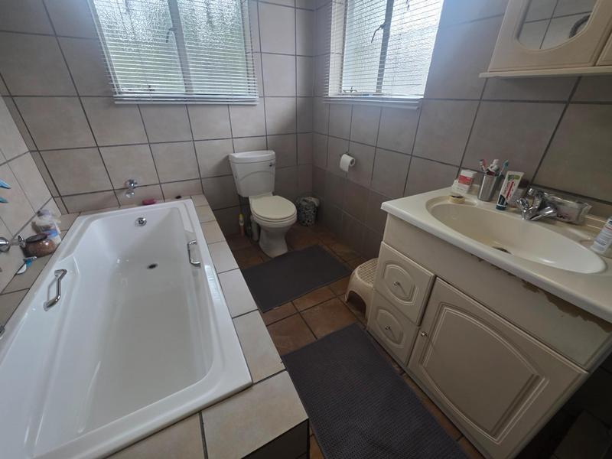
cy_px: 230
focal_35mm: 13
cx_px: 306
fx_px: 230
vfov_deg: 89.9
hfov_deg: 106.2
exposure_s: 1/50
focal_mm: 2.2
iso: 160
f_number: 1.9
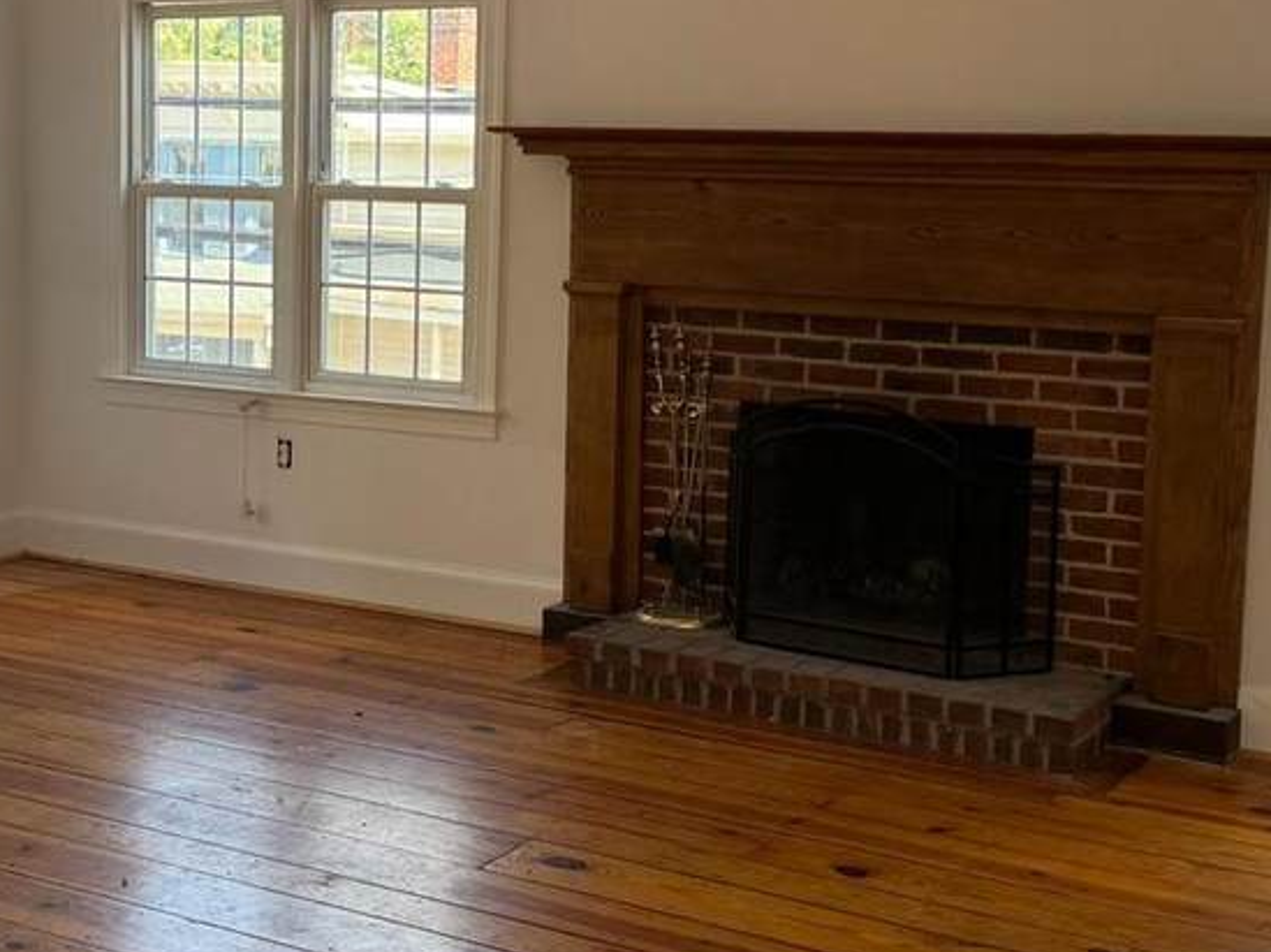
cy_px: 357
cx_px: 495
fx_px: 2055
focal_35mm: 56
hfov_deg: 34.2
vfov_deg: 26.0
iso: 100
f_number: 1.78
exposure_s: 1/166
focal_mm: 6.76
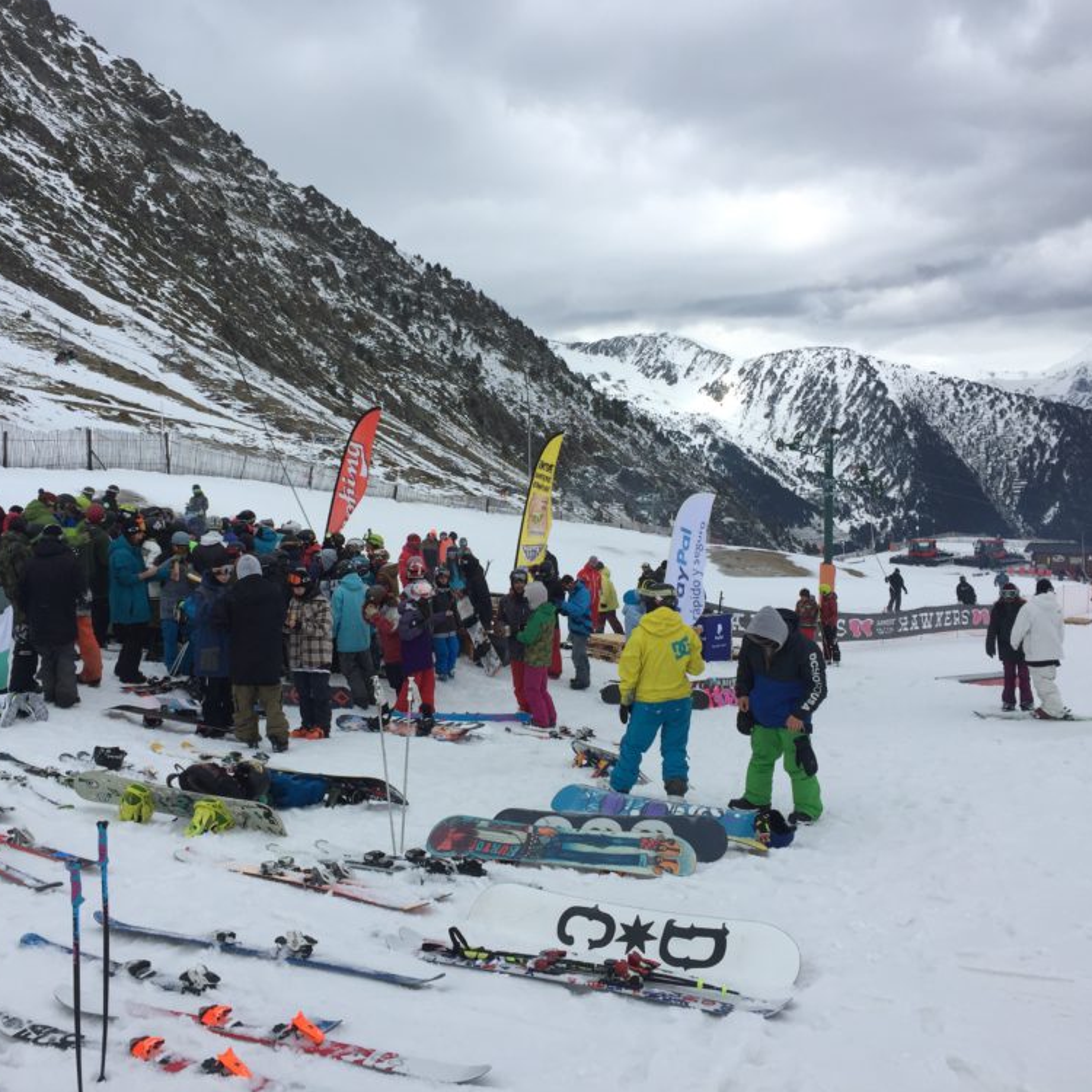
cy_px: 536
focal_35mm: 35
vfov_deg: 47.2
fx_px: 1249
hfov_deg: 47.2
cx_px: 492
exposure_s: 1/2475
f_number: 2.2
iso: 32
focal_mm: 4.15
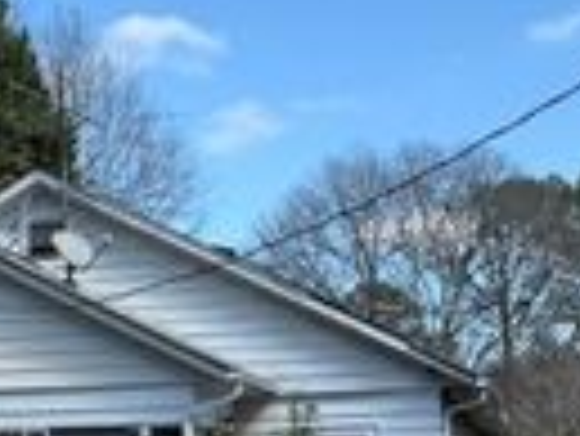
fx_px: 1560
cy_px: 380
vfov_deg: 15.8
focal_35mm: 93
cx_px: 112
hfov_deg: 20.8
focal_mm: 6.76
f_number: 1.78
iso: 80
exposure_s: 1/2000
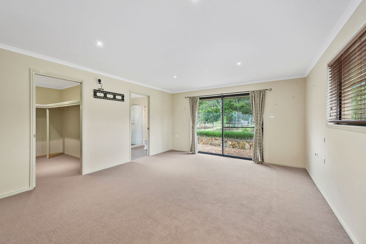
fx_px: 142
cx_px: 183
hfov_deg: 104.2
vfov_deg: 81.3
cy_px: 122
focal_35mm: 14
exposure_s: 1/5
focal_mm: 14
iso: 200
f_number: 7.1
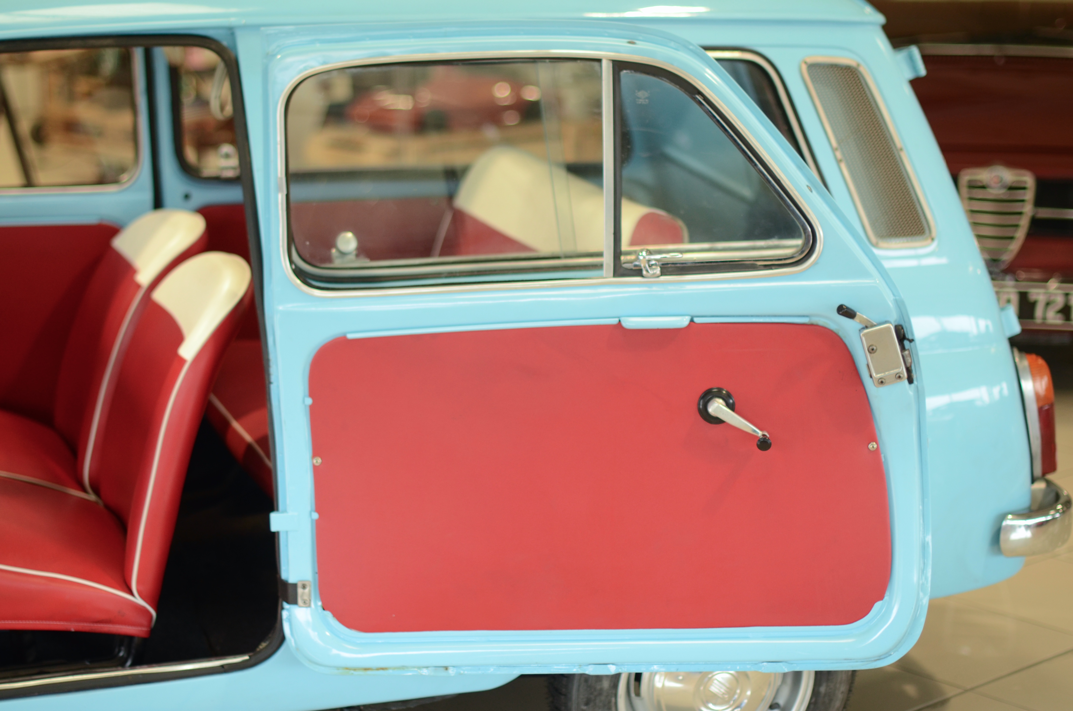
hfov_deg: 27.0
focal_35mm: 75
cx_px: 536
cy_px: 356
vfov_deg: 18.1
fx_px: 2231
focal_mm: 50
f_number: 1.8
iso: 320
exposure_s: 1/80
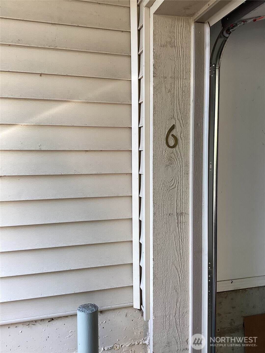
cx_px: 132
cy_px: 176
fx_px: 316
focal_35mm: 31
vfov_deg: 58.4
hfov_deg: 45.4
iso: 80
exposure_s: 1/60
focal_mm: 3.3
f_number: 2.4
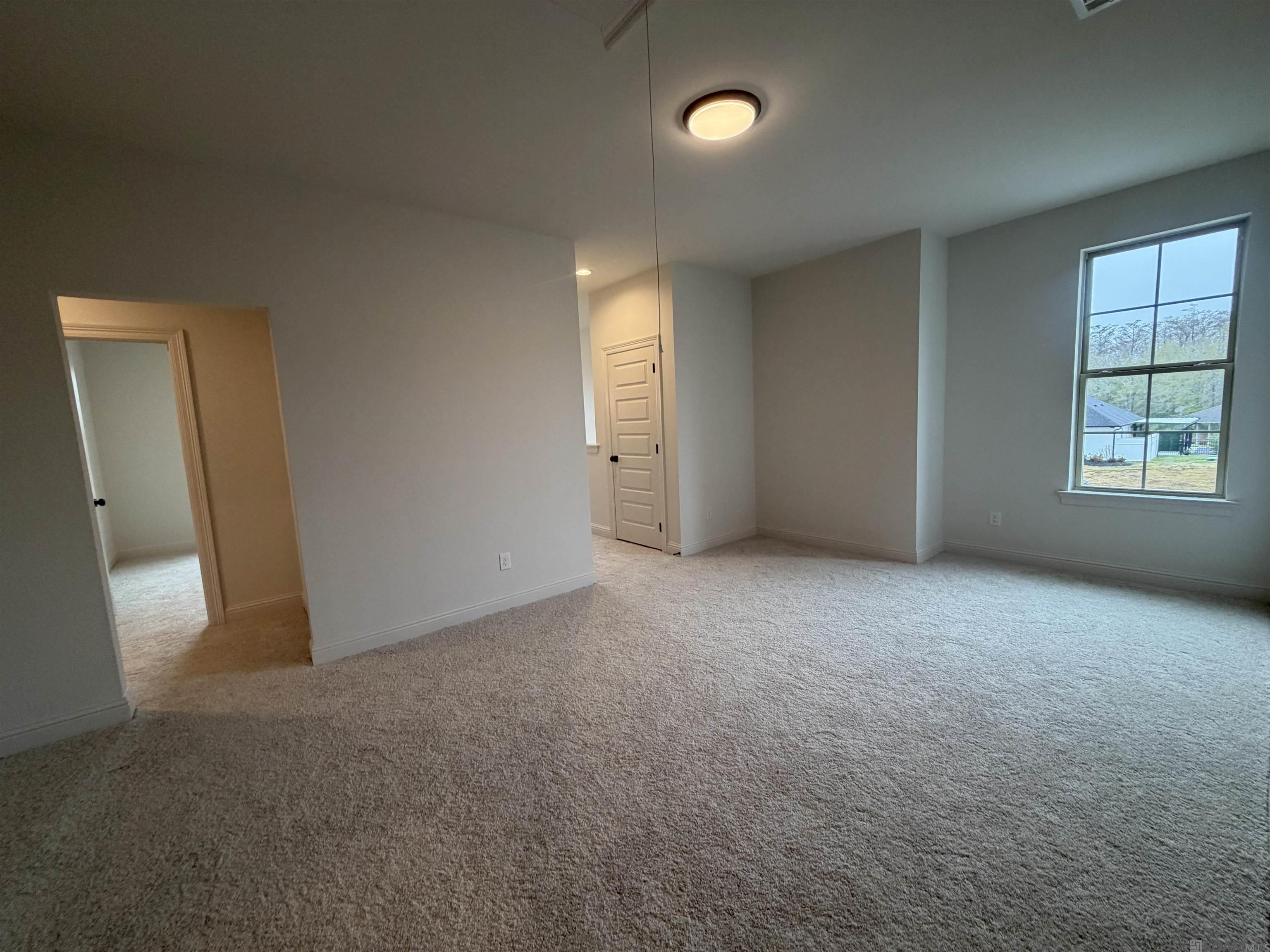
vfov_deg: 85.7
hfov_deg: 102.1
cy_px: 476
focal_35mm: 14
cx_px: 635
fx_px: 514
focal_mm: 2.22
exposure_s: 1/120
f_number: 2.2
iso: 200
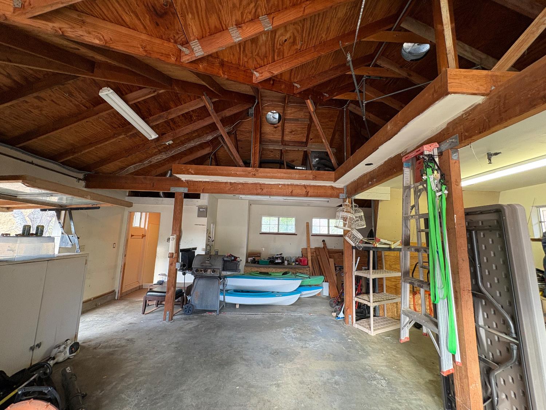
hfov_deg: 102.1
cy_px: 205
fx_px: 221
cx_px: 273
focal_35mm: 14
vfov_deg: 85.7
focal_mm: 2.22
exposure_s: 1/60
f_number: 2.2
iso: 200
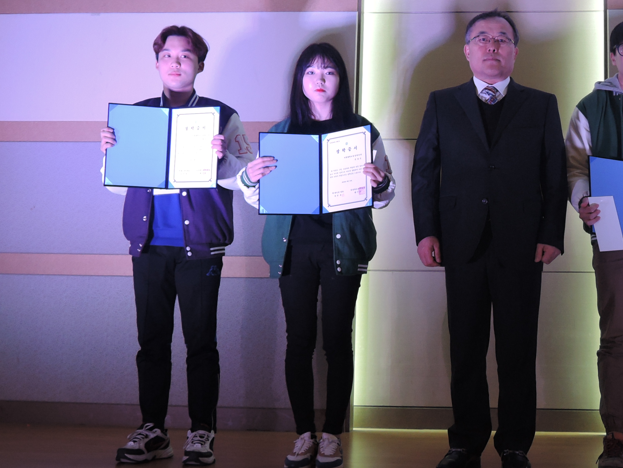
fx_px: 1026
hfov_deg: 33.1
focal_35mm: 57
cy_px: 173
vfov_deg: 25.6
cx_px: 470
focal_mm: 6.6
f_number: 2.8
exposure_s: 1/30
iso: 220
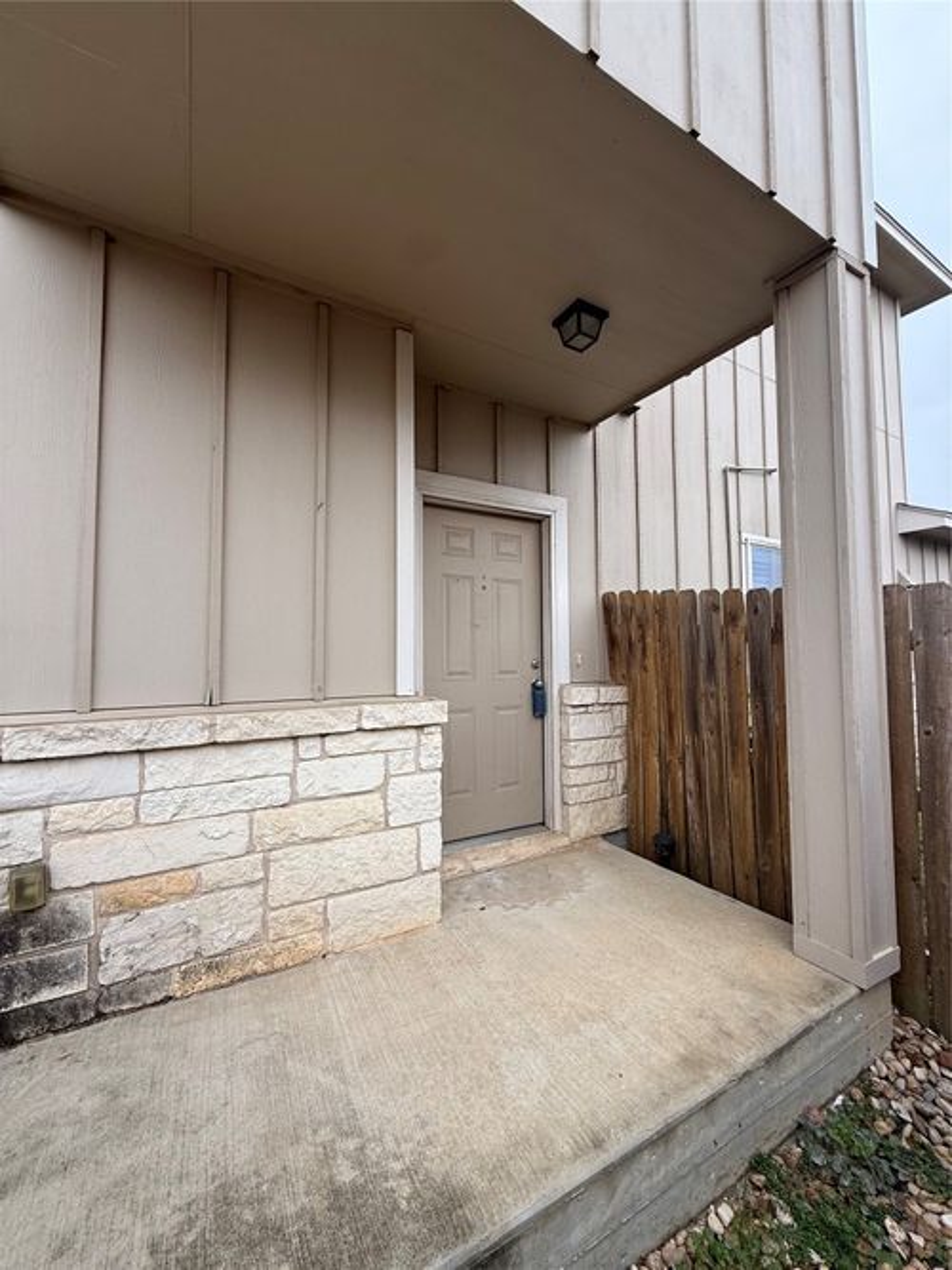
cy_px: 635
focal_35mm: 14
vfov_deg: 102.1
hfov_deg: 85.7
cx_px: 476
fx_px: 514
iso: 50
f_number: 2.2
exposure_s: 1/168
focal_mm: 2.22
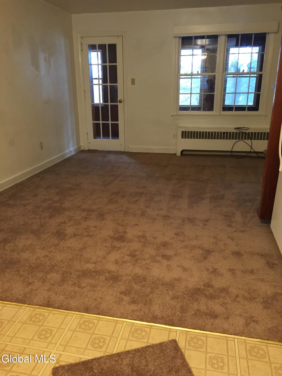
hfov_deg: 48.2
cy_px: 188
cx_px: 141
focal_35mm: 29
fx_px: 315
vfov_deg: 61.7
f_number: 2.2
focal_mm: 4.15
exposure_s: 1/20
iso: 250
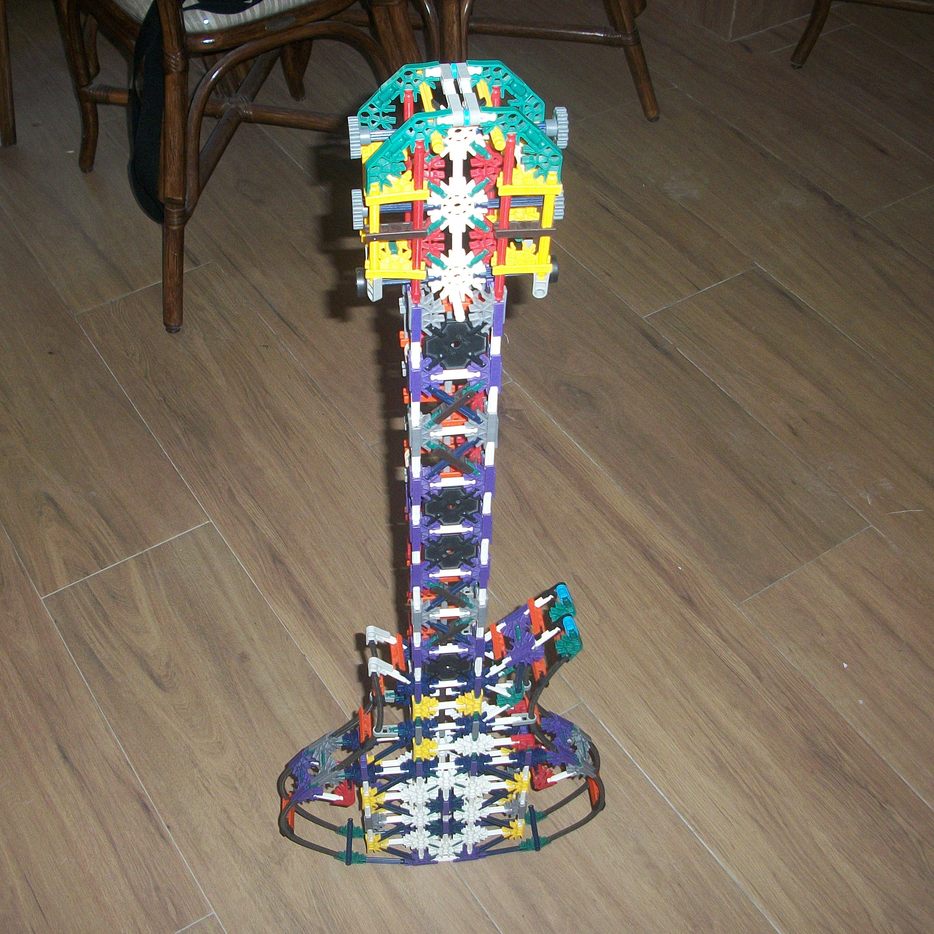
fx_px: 1282
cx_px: 444
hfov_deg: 40.0
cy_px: 469
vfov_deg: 40.0
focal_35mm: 42
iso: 160
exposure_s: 1/60
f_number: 3.1
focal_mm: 6.3
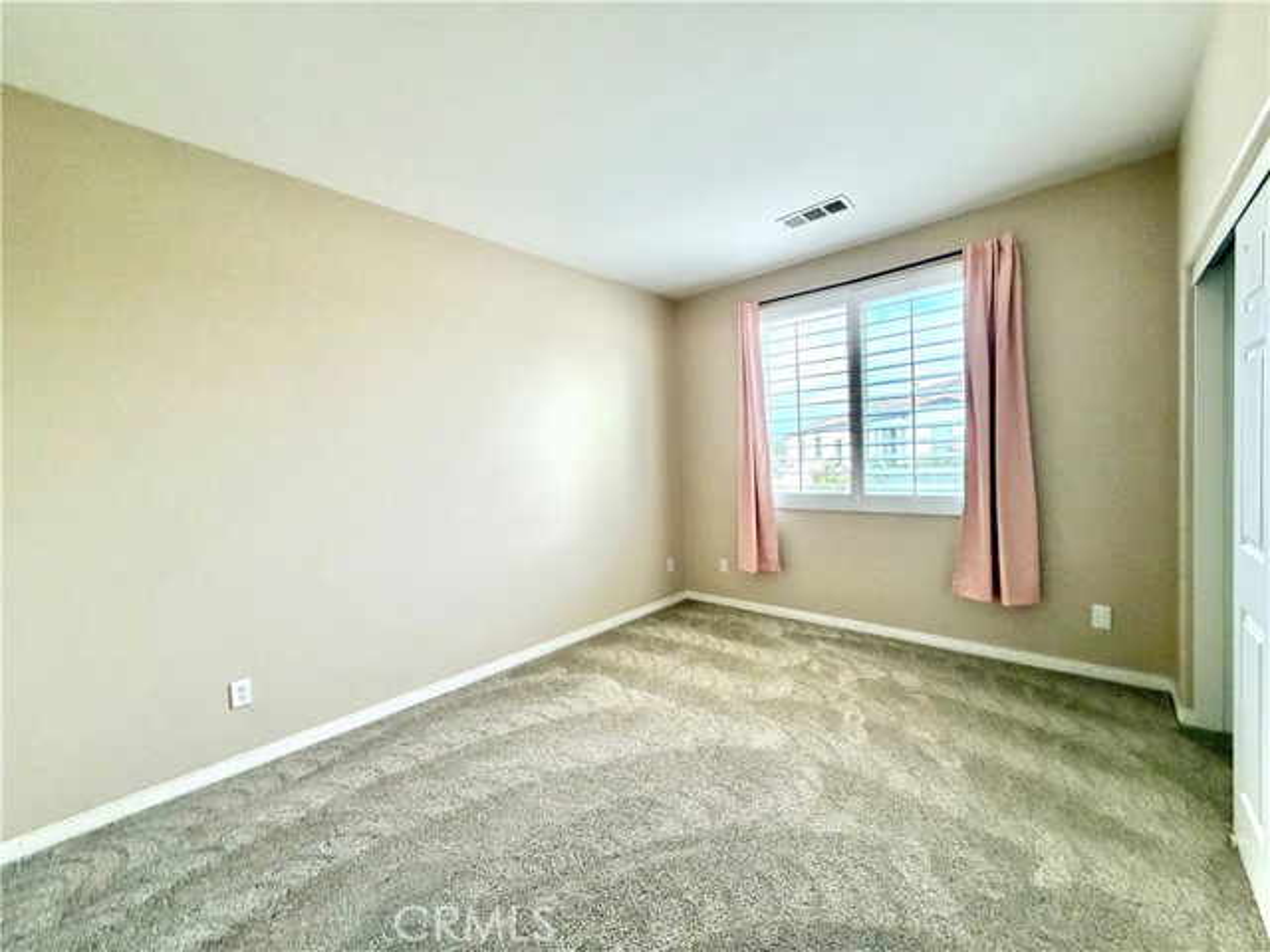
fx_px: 514
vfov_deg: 85.7
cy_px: 476
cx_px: 635
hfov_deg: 102.1
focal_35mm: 14
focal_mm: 2.22
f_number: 2.2
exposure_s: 1/121
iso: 250
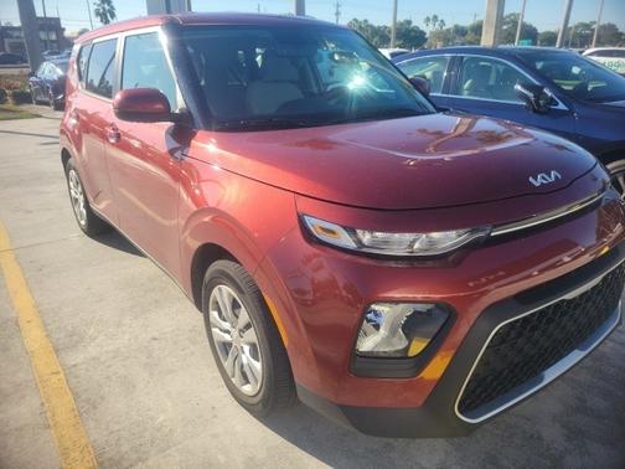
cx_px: 312
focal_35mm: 26
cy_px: 234
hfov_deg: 67.3
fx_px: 469
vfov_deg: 53.1
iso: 50
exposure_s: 1/1114
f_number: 1.8
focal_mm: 5.4
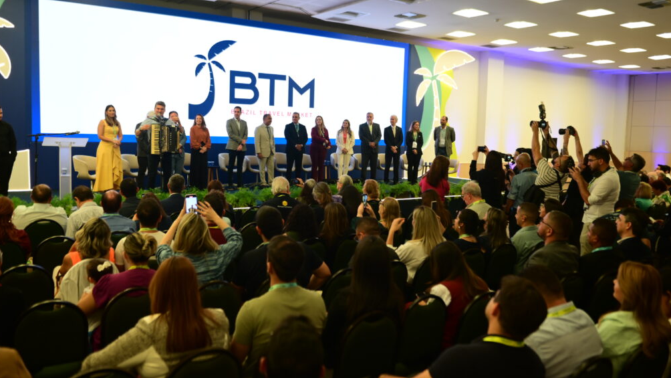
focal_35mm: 31
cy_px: 186
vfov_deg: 37.8
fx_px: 552
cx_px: 333
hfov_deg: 62.6
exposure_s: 1/100
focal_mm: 29
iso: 640
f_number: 2.8
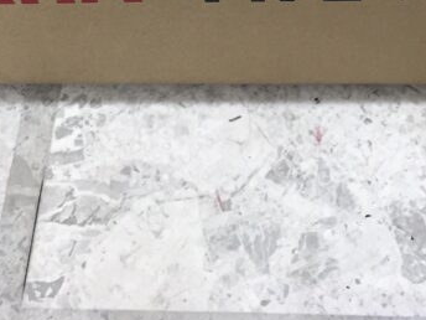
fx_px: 1108
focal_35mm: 90
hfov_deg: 21.8
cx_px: 236
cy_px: -161
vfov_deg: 15.2
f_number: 2.2
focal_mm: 4.15
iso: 32
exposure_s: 1/15
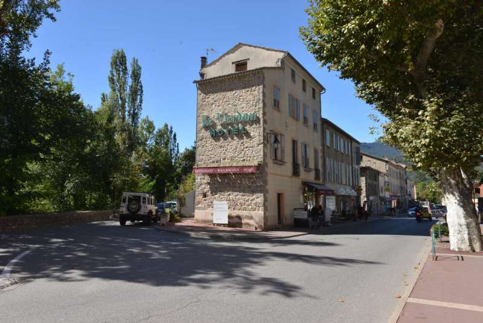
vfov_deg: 53.2
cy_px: 162
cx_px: 242
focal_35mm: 24
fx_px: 322
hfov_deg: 73.7
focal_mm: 24
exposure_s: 1/125
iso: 320
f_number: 11
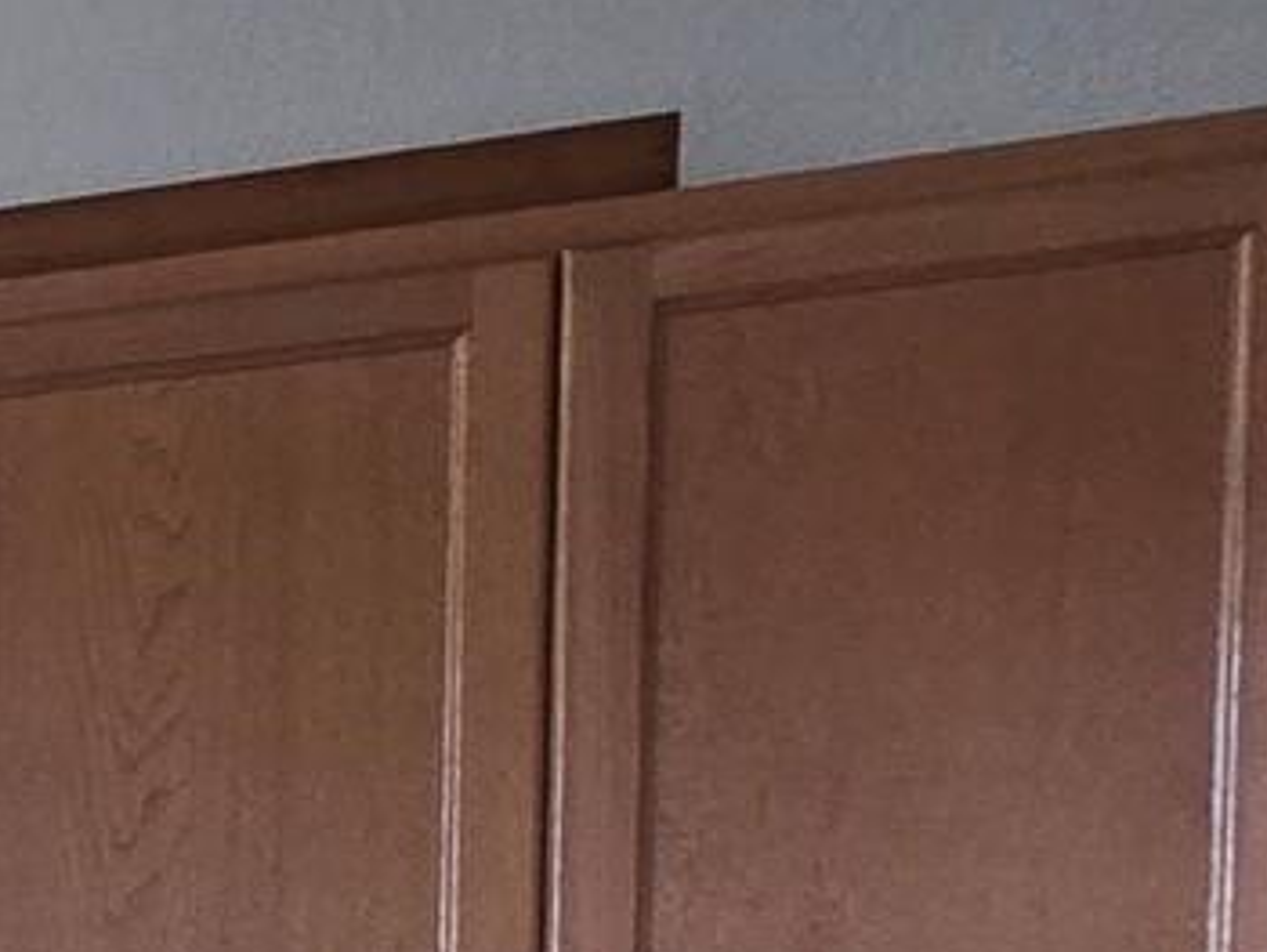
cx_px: -2324
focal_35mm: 76
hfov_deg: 12.4
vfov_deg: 17.5
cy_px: 1408
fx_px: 2784
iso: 160
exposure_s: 1/60
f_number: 2.2
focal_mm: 2.2
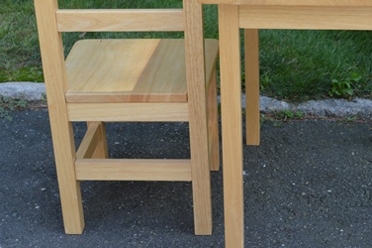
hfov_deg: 29.0
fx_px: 712
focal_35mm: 69
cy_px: 96
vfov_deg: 19.7
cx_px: 259
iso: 160
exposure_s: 1/125
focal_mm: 26
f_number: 5.6
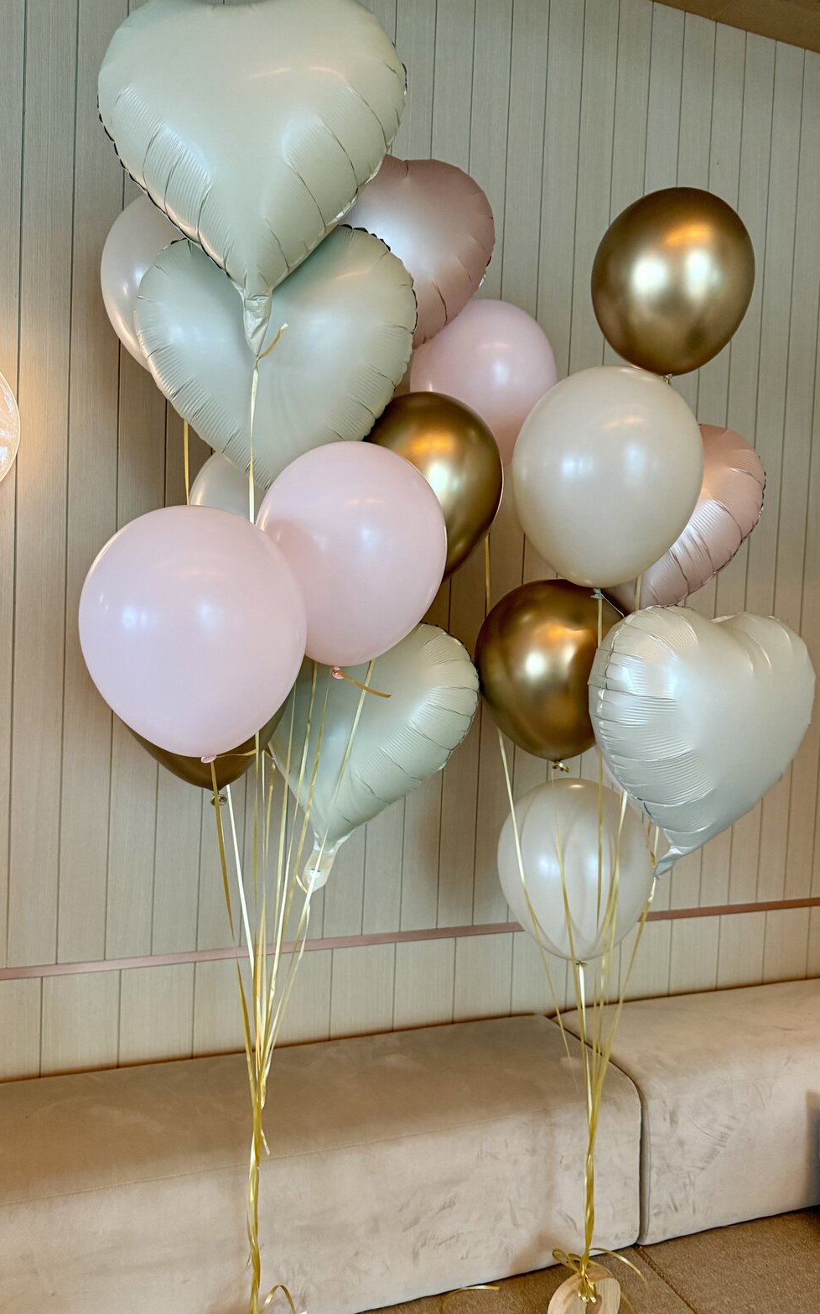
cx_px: 392
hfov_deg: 47.6
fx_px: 930
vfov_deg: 70.4
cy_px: 668
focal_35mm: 26
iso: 400
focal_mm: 6.76
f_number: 1.78
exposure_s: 1/60
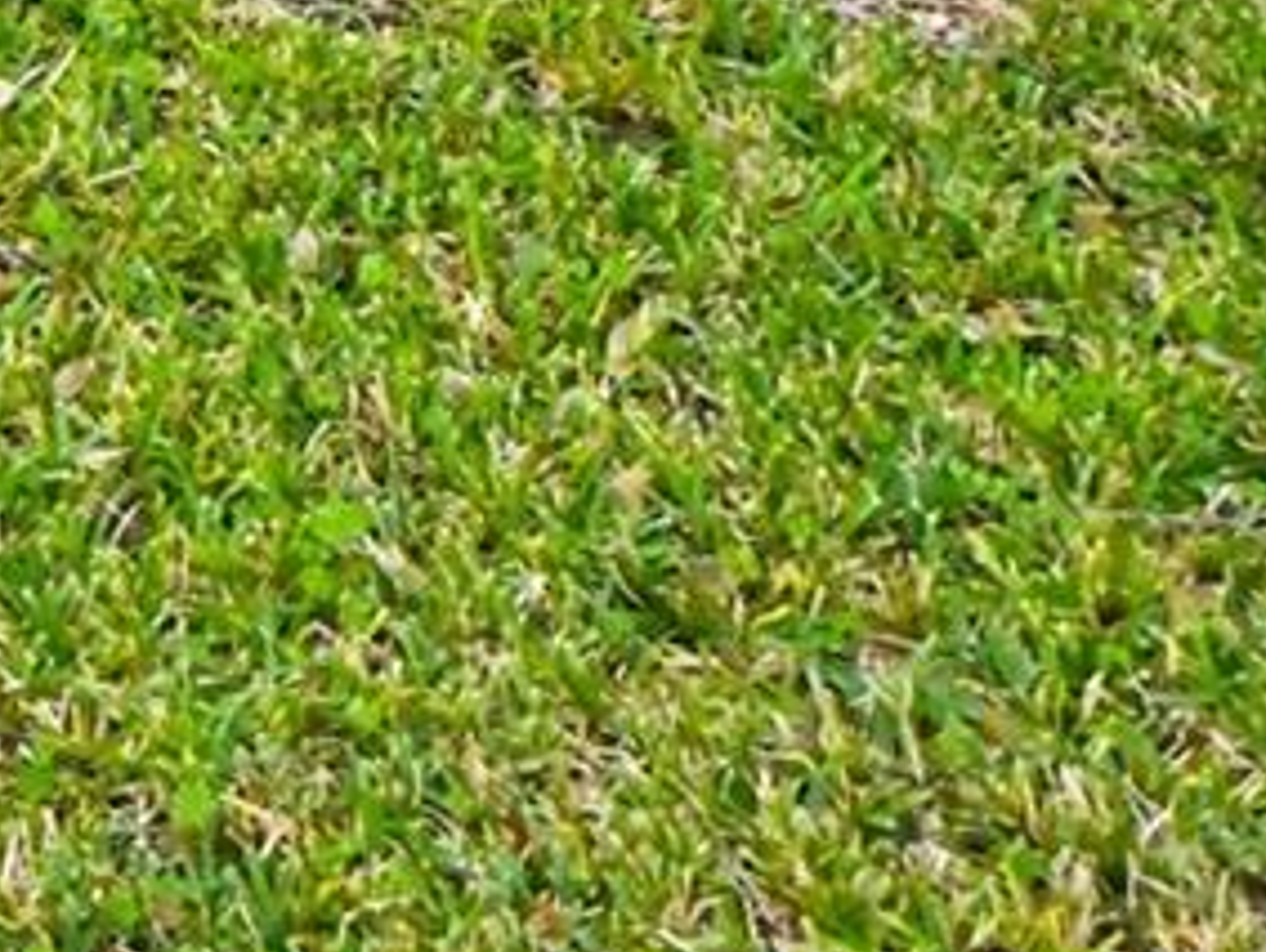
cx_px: -805
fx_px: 4577
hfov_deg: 14.4
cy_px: -2085
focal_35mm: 125
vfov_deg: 9.1
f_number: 3.5
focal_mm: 12
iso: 64
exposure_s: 1/40
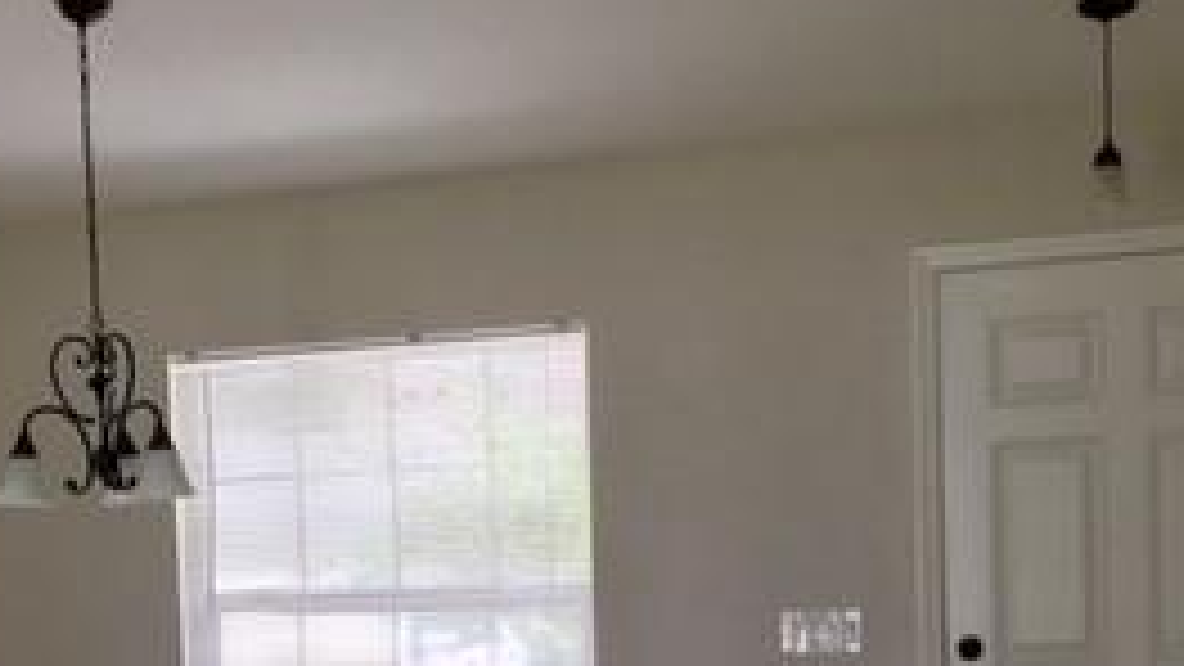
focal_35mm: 77
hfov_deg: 26.9
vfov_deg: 15.3
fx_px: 2418
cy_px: 738
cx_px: 221
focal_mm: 4.15
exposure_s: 1/40
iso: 25
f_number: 2.2
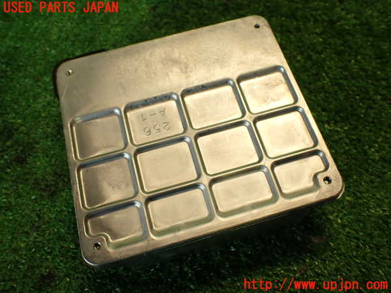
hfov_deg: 56.8
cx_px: 196
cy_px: 146
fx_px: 361
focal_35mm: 32
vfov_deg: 44.2
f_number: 2.4
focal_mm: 5.79
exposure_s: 1/60
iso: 200
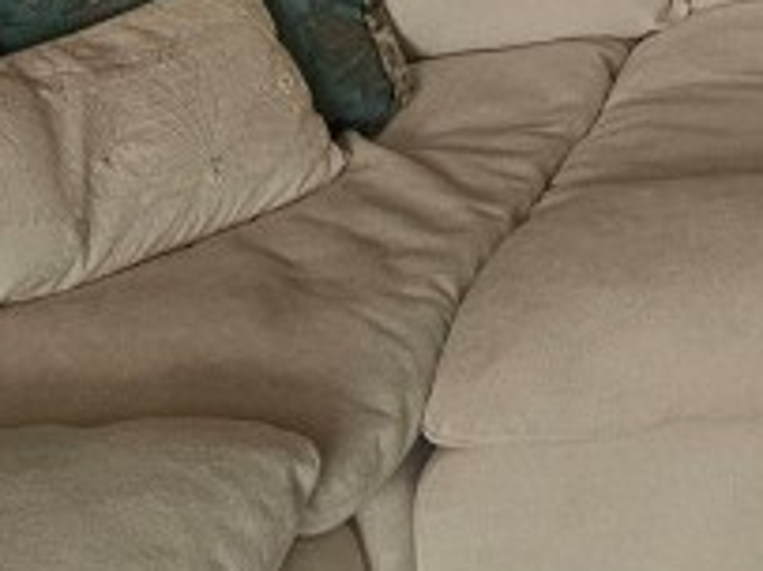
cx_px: 1462
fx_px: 2555
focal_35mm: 116
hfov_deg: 14.5
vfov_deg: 11.5
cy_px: -548
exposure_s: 1/120
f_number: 1.7
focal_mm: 6.3
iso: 200
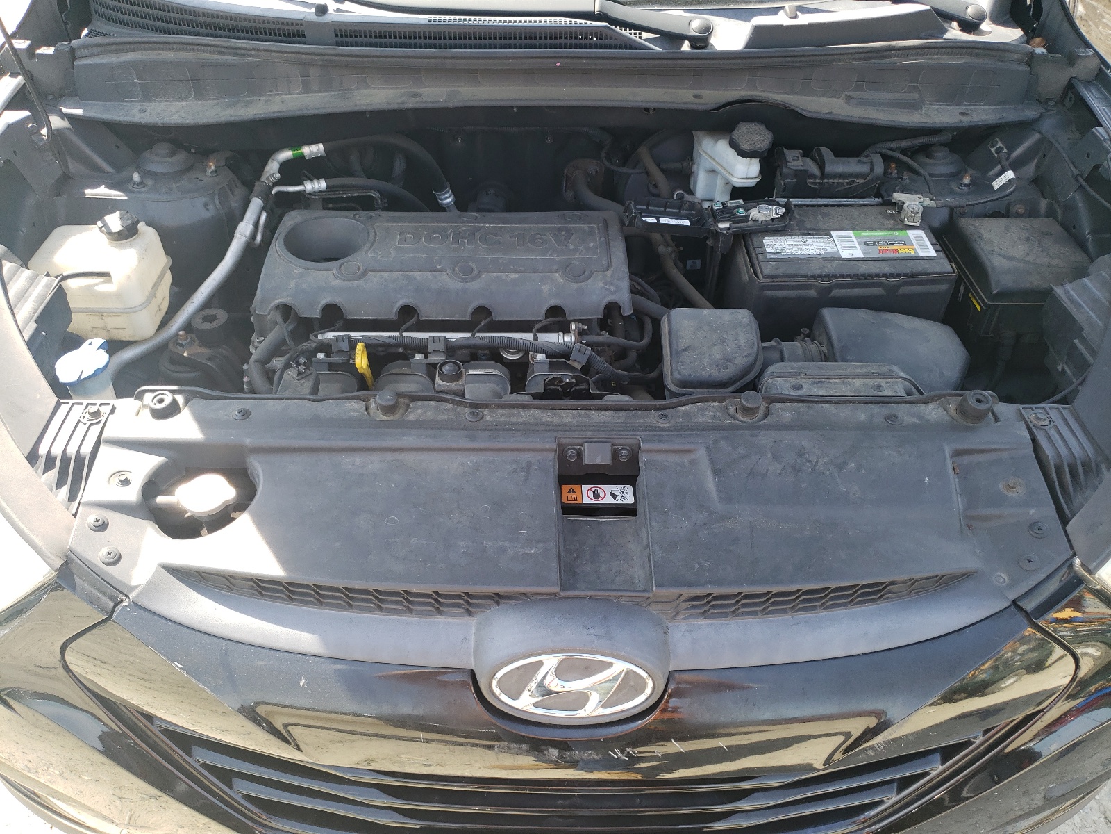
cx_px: 556
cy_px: 417
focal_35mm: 26
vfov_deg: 53.1
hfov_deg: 67.3
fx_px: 834
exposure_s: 1/357
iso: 50
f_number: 1.5
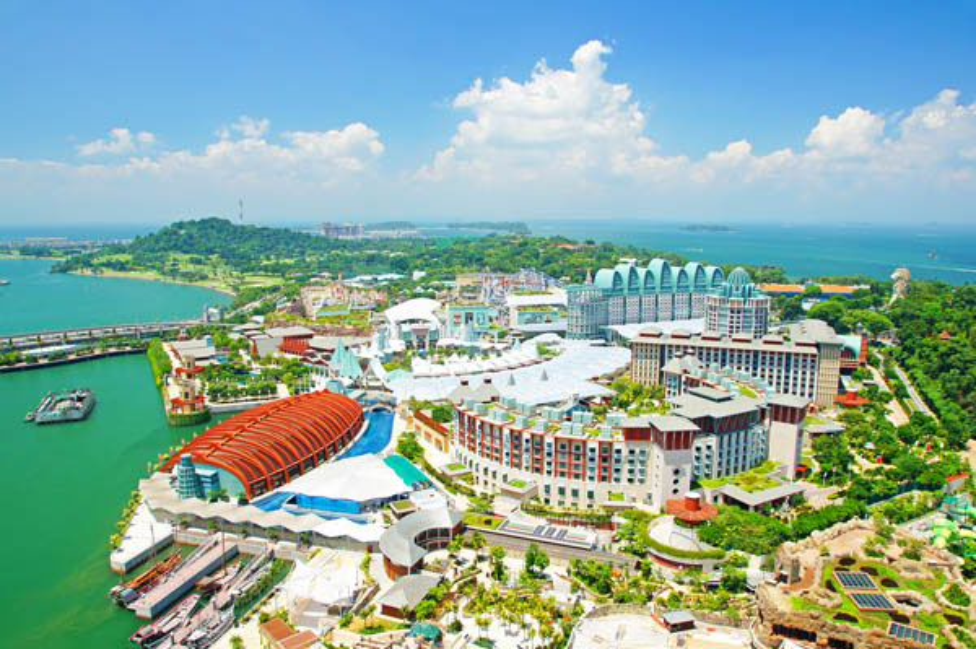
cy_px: 324
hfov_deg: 73.8
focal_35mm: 24
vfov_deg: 53.1
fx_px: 650
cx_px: 488
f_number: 7.1
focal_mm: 16
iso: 200
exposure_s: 1/320
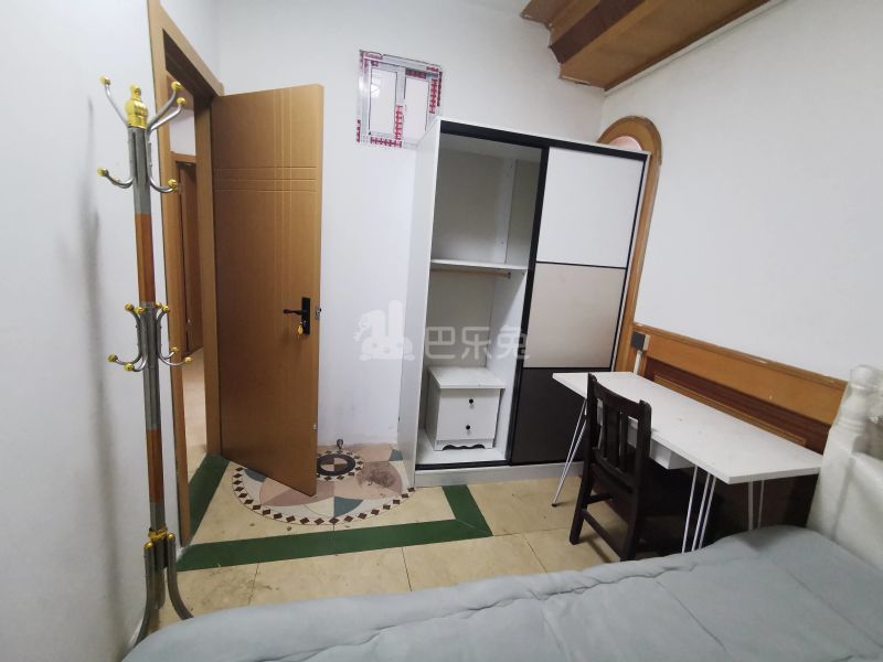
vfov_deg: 78.1
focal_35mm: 16
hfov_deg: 94.5
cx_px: 442
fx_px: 408
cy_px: 331
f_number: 2.2
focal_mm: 2.35
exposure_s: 1/20
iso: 500
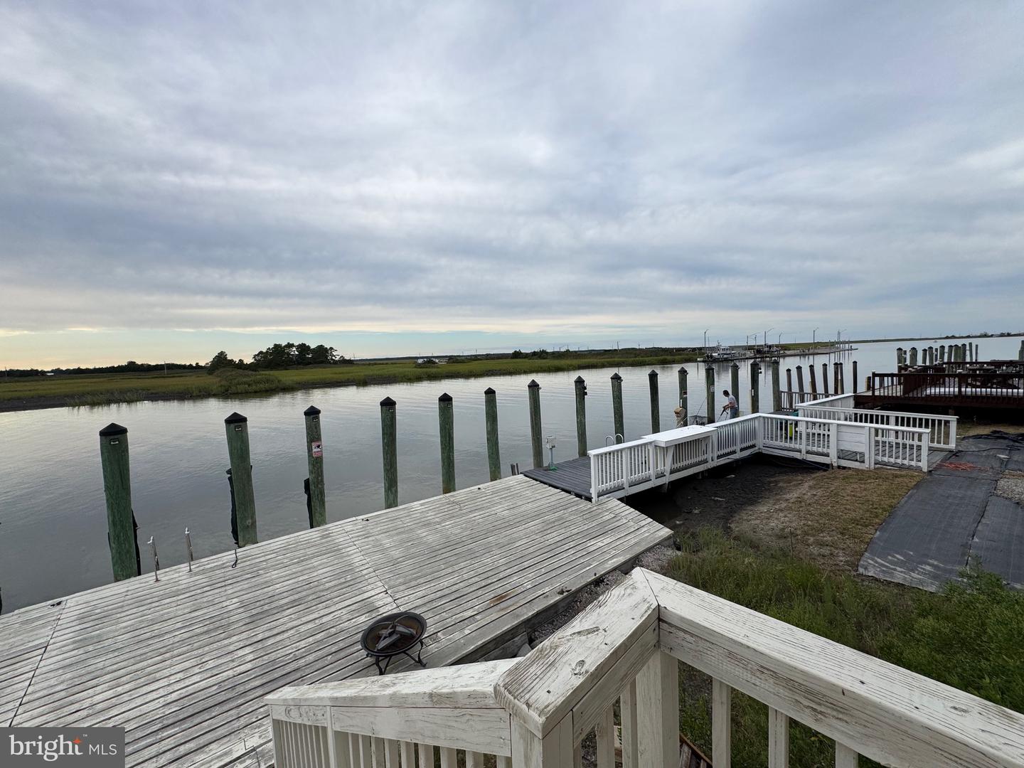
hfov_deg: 102.1
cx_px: 512
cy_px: 384
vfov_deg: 85.7
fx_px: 414
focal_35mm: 14
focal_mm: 2.22
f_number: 2.2
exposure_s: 1/1236
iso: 40
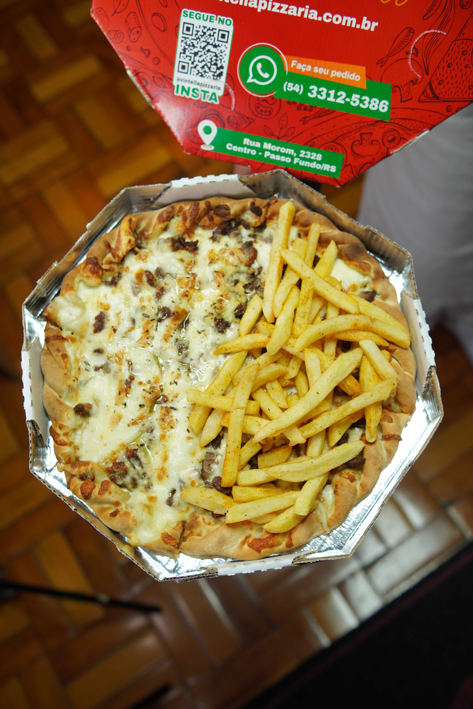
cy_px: 354
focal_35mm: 34
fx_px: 680
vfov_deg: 55.1
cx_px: 236
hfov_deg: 38.4
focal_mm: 23
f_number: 2.8
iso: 160
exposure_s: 1/60
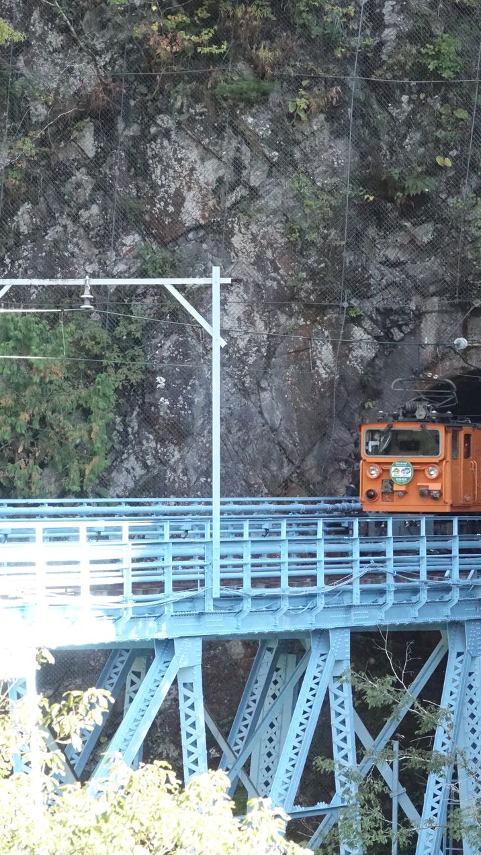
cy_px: 429
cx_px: 386
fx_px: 5876
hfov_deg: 4.7
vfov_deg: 8.3
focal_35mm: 259
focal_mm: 60.29
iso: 2500
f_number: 4
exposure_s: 1/800
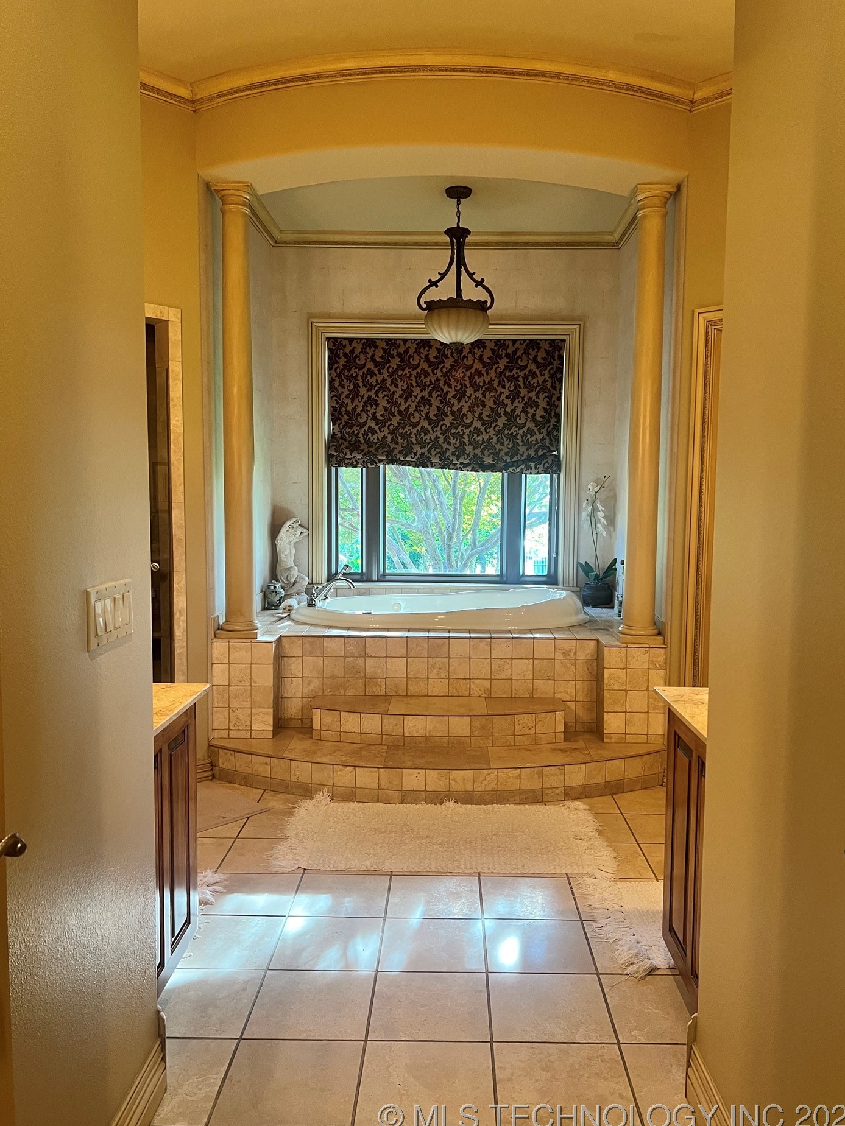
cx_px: 436
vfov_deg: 65.3
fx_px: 879
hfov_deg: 51.4
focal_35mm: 27
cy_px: 567
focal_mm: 5.7
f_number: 1.5
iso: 160
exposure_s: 1/60
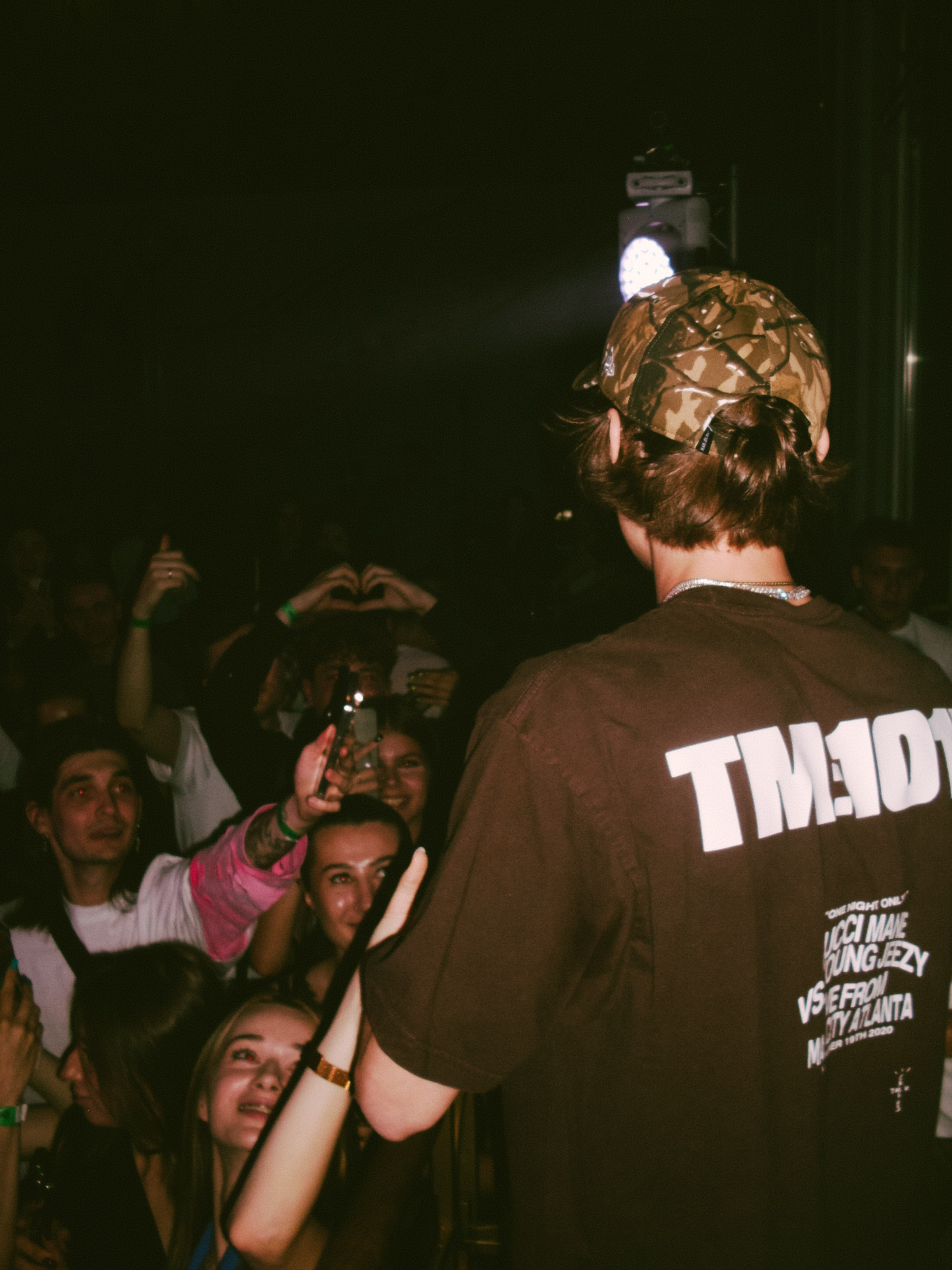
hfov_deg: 37.7
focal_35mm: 38
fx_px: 1393
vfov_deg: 49.0
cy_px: 635
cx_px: 476
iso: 100
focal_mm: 6.3
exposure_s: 1/90
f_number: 2.8
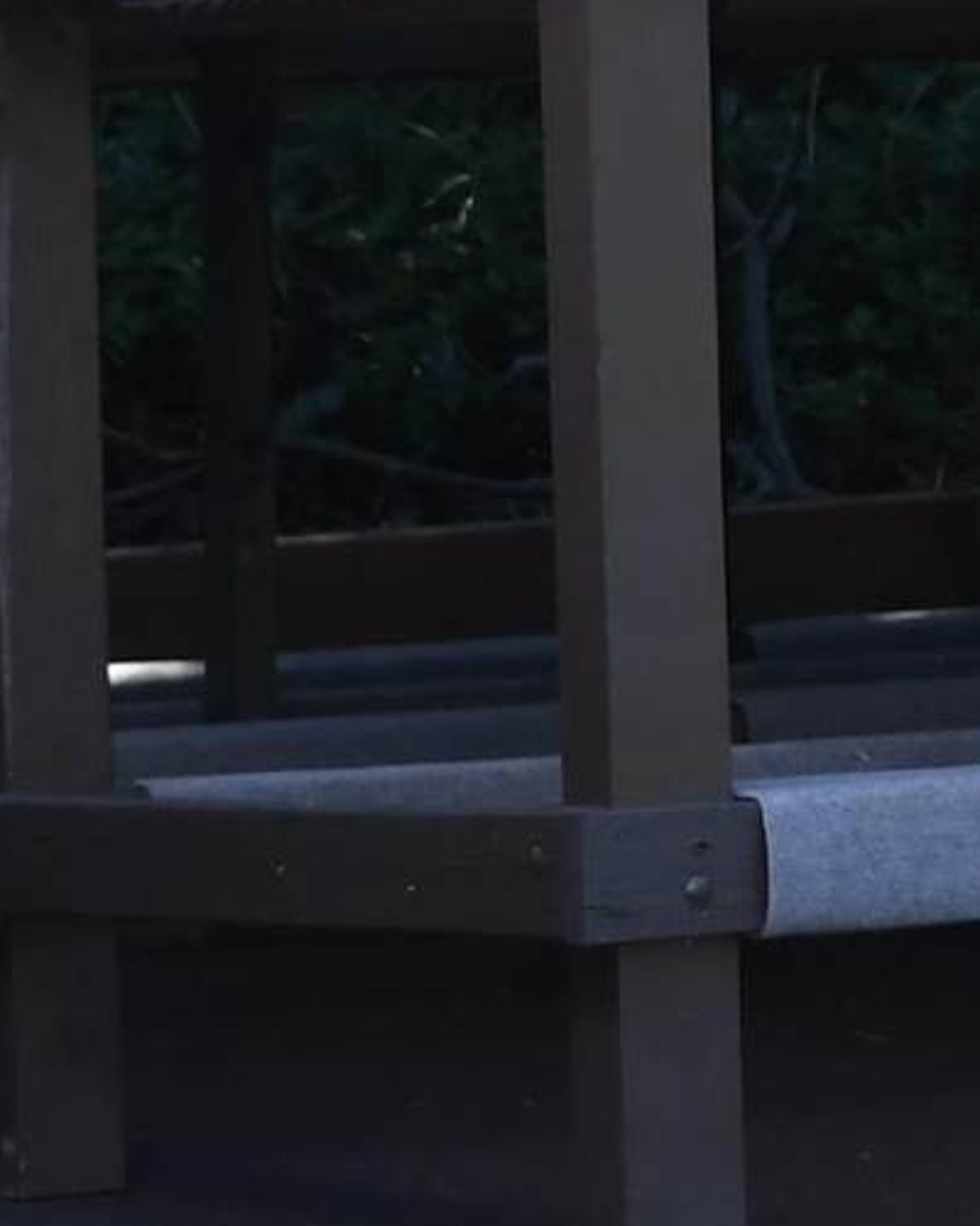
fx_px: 12544
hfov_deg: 4.2
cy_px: -895
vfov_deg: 5.5
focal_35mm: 346
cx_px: 3599
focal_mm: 40
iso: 500
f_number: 8
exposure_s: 1/250
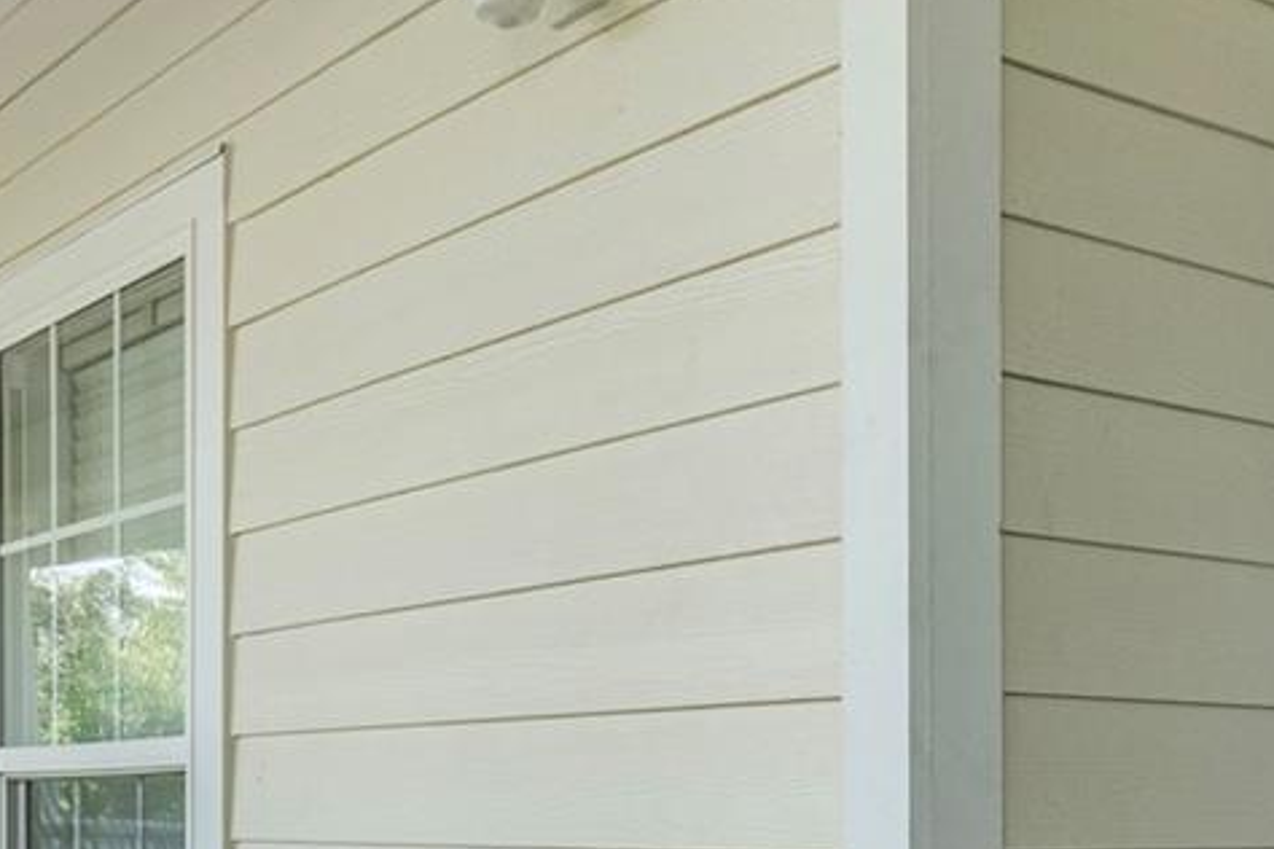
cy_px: 811
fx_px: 1971
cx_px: 661
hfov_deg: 35.8
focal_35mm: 56
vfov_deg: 23.5
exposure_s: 1/40
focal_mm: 11
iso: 100
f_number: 9
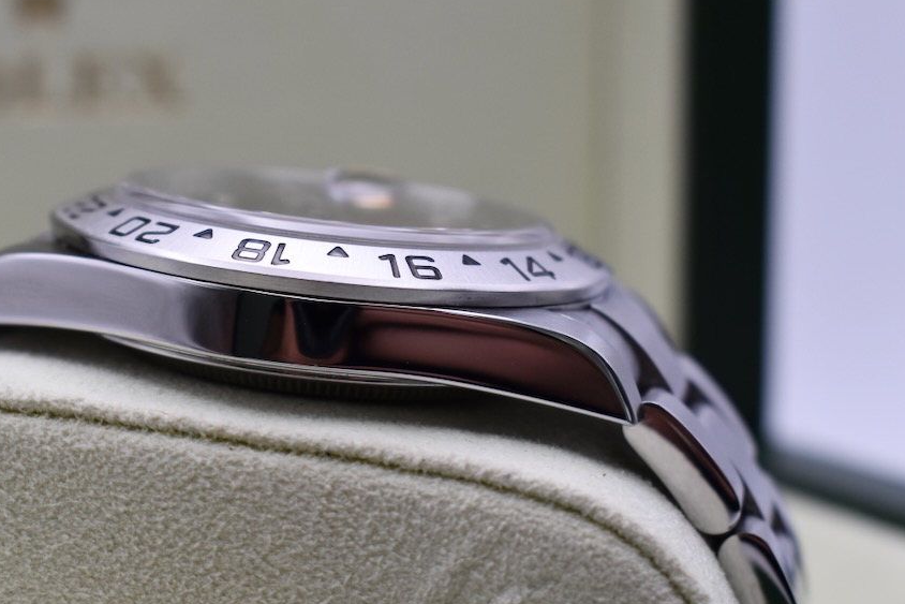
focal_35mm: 91
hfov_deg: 22.3
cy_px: 343
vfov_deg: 15.0
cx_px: 280
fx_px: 2288
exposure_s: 1/125
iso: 400
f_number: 6.3
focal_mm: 40
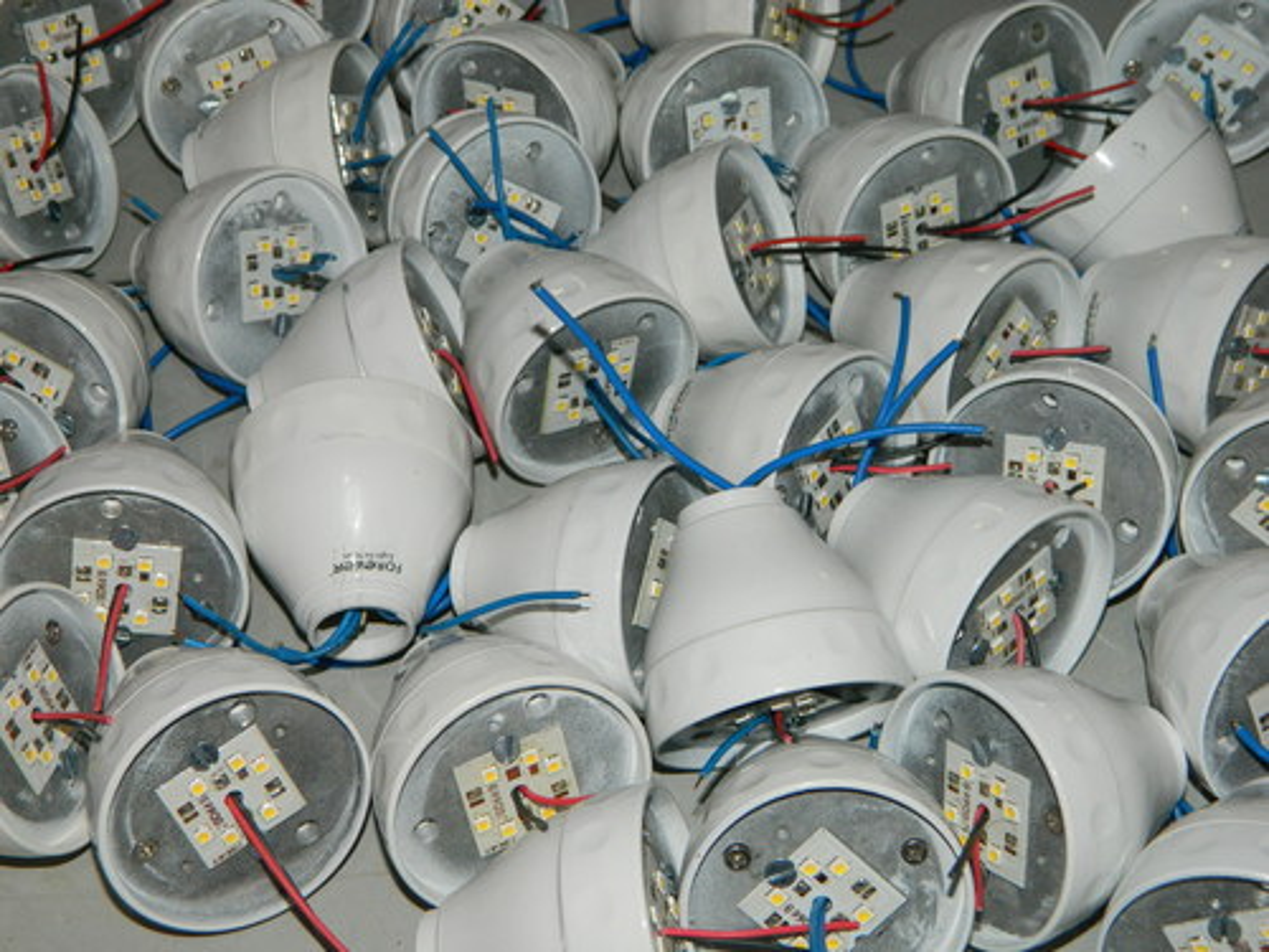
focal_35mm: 57
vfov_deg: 25.7
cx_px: 634
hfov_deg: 33.8
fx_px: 2090
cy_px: 476
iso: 200
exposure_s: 1/30
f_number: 3.8
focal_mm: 10.2
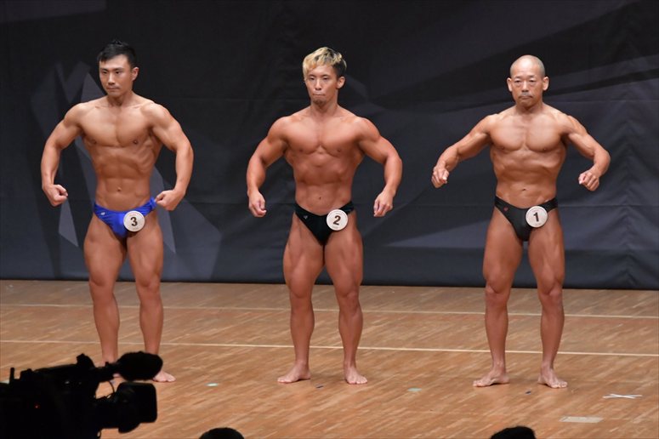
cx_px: 330
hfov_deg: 7.6
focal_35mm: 270
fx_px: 4940
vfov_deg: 5.1
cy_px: 220
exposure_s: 1/400
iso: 6400
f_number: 5.6
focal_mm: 180
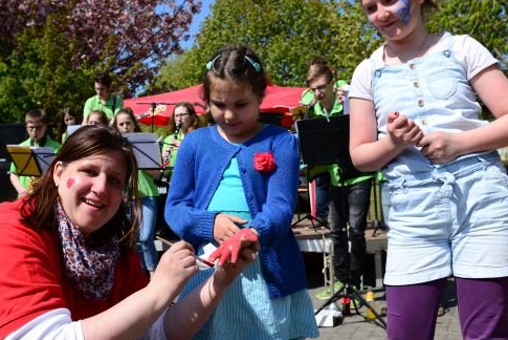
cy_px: 162
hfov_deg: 45.3
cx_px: 220
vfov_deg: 31.2
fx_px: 607
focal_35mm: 43
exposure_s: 1/400
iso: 100
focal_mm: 29
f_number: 6.3
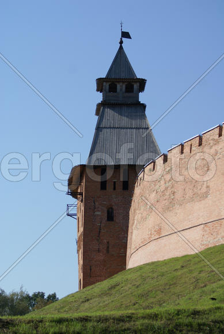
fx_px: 1046
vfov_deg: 18.1
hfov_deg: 12.2
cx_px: 112
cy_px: 167
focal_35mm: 112
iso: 100
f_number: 5.6
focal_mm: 75
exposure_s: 1/640
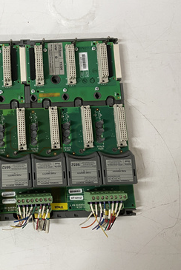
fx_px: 278
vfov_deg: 51.8
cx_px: 21
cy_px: 137
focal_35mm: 37
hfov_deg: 34.2
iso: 125
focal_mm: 4.25
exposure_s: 1/50
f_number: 1.8
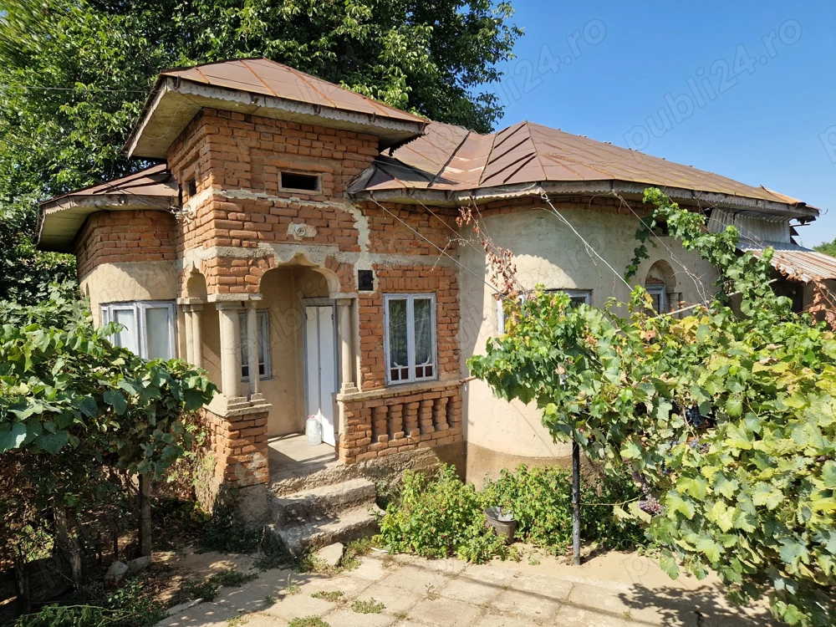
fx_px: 555
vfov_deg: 58.9
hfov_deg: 73.9
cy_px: 314
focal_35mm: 23
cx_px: 418
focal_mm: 5.4
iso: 50
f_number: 1.8
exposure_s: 1/1028
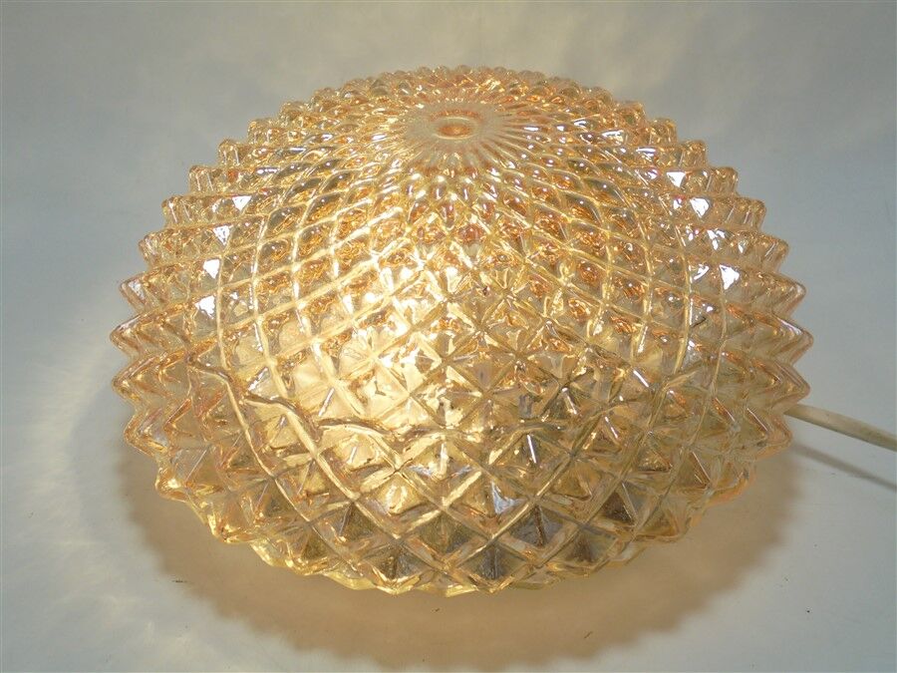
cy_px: 336
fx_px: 985
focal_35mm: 38
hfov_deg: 49.0
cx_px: 448
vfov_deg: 37.7
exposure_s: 1/160
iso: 100
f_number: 4.2
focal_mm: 6.9
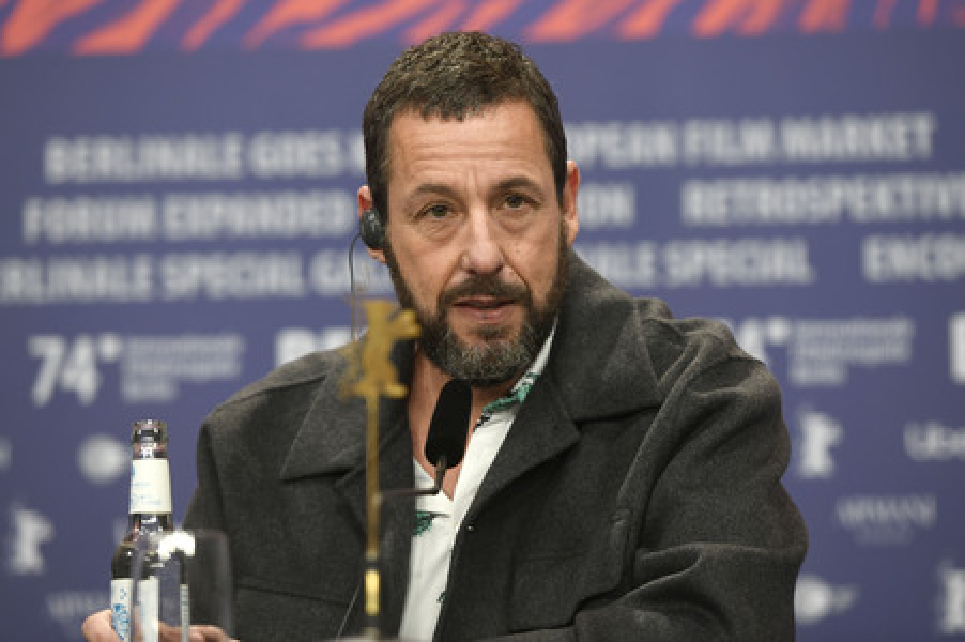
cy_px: 321
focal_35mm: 170
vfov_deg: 8.1
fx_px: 4553
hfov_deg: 12.1
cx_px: 482
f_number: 4
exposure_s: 1/320
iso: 1250
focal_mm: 170
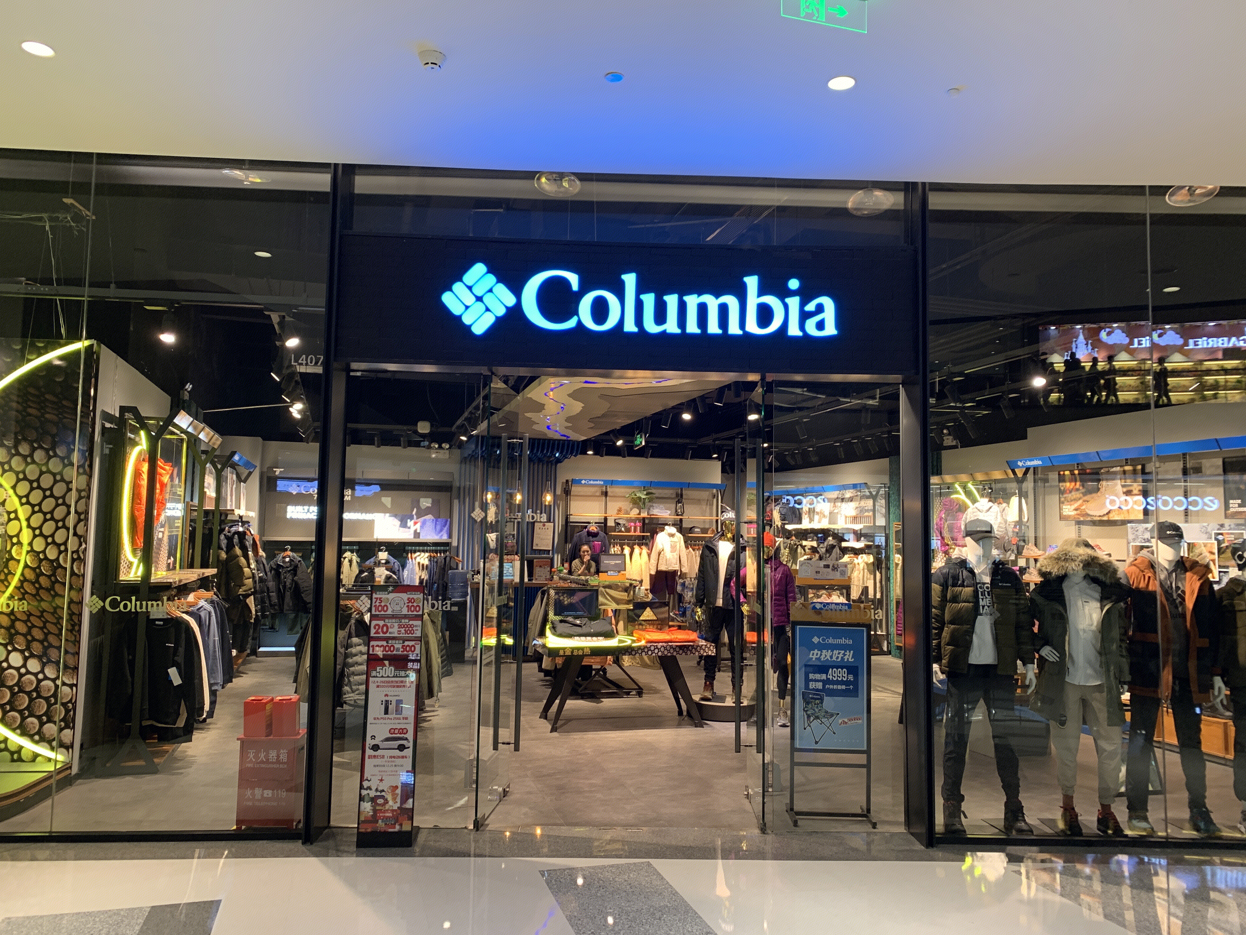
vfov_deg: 53.1
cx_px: 623
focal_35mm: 26
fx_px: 936
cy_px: 468
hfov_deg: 67.3
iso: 100
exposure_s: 1/50
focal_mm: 4.25
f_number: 1.8
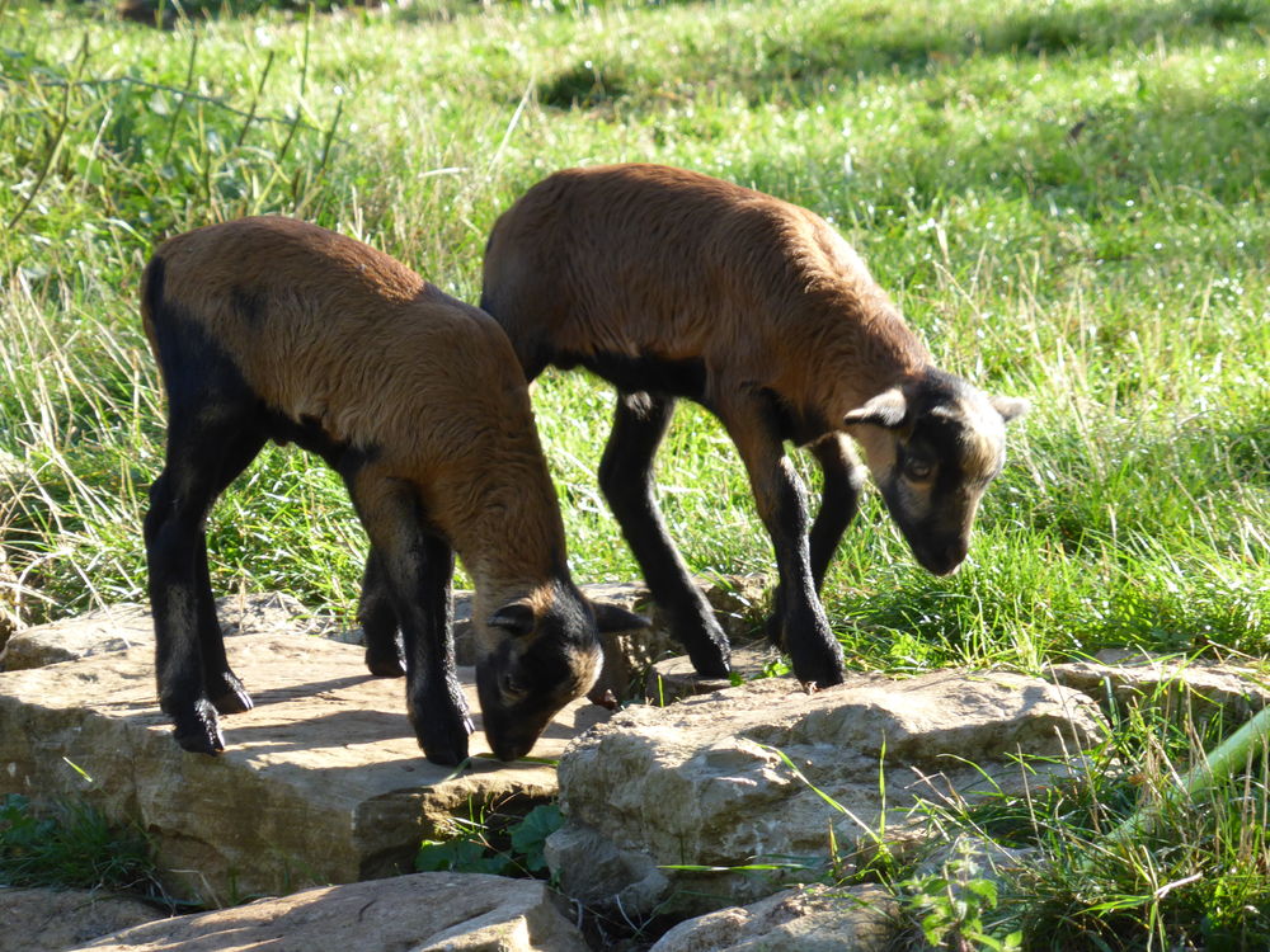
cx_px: 635
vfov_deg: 6.4
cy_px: 476
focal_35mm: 231
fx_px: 8475
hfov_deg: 8.6
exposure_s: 1/80
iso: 160
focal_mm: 41.3
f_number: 5.6
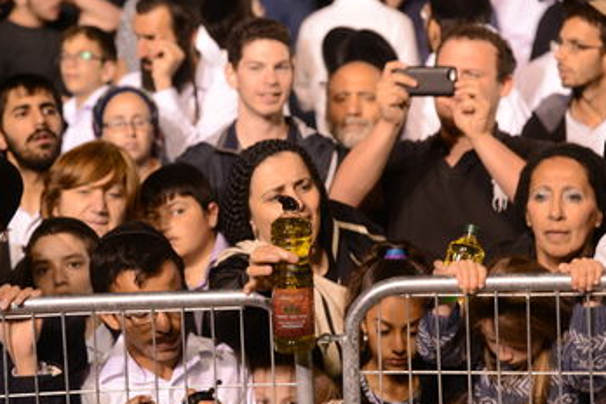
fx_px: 2323
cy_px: 203
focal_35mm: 138
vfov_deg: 9.9
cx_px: 289
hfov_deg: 14.9
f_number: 5
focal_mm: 120
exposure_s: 1/80
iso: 1000
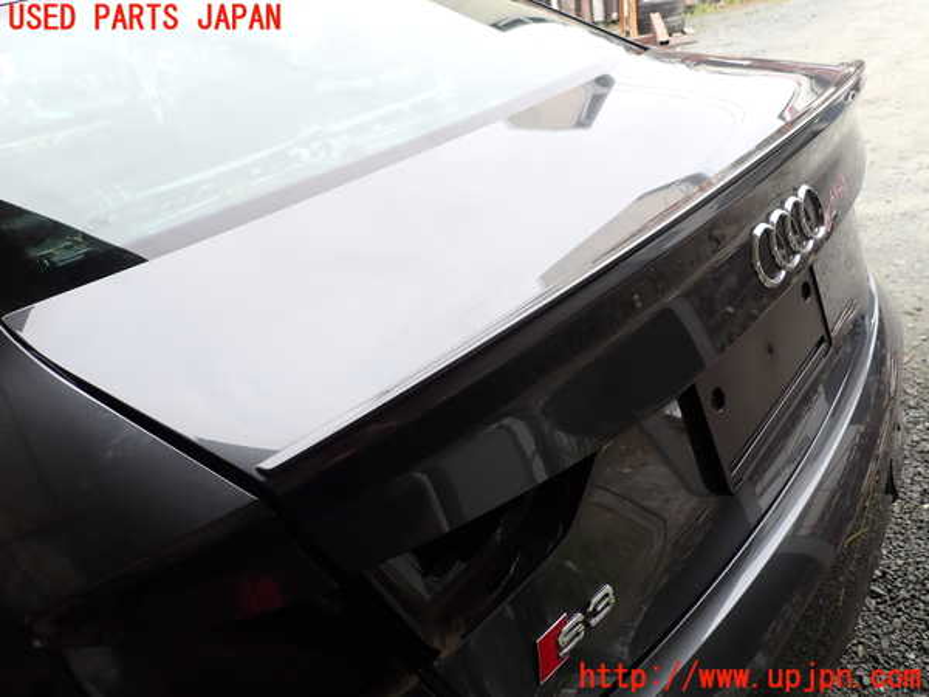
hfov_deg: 69.4
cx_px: 464
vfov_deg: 54.9
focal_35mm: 25
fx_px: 671
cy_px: 348
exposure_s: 1/160
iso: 100
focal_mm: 4.5
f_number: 2.8
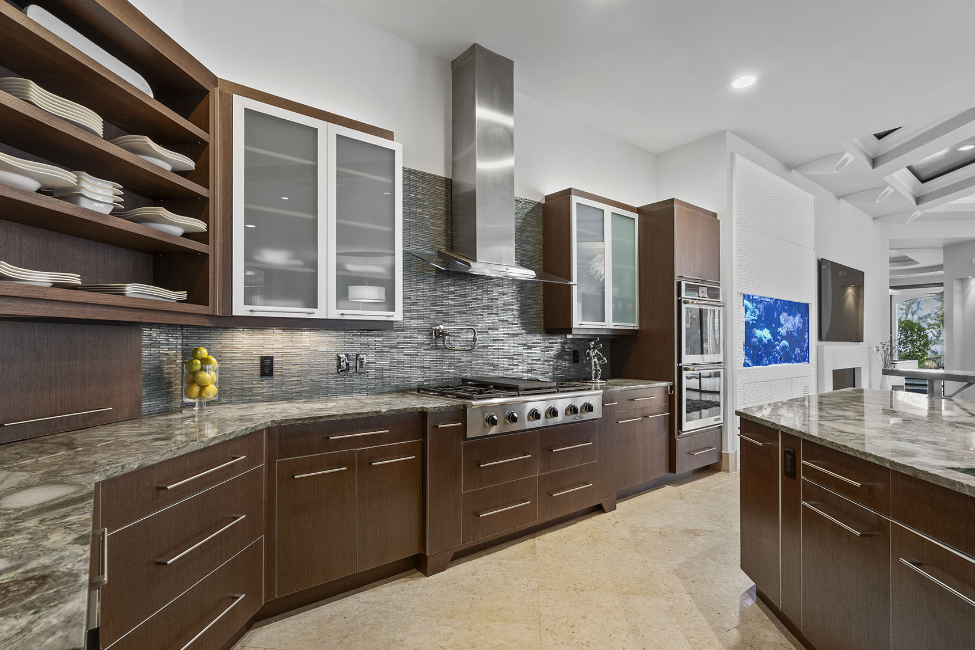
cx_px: 473
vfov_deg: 70.4
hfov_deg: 93.3
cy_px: 344
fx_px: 460
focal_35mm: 17
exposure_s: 1.3
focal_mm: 16
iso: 800
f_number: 10
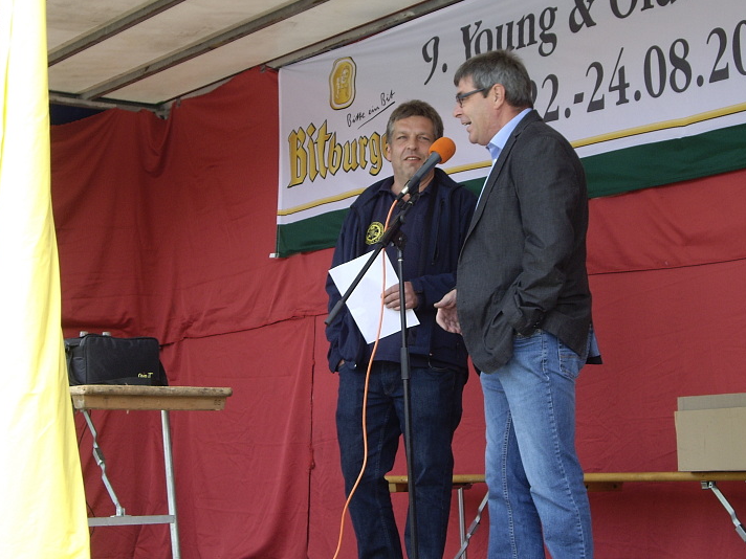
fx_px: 1573
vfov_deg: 20.2
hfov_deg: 26.7
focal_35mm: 73
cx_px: 407
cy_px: 270
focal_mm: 13.7
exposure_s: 1/80
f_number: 3.8
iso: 100
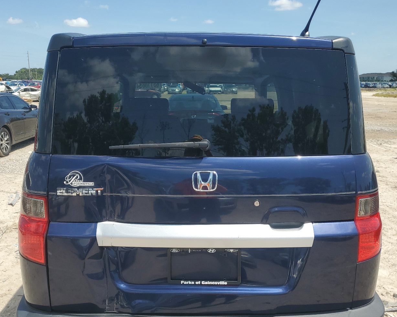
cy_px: 188
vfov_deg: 44.3
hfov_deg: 54.2
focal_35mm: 33
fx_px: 388
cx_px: 207
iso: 50
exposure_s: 1/3333
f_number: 1.5
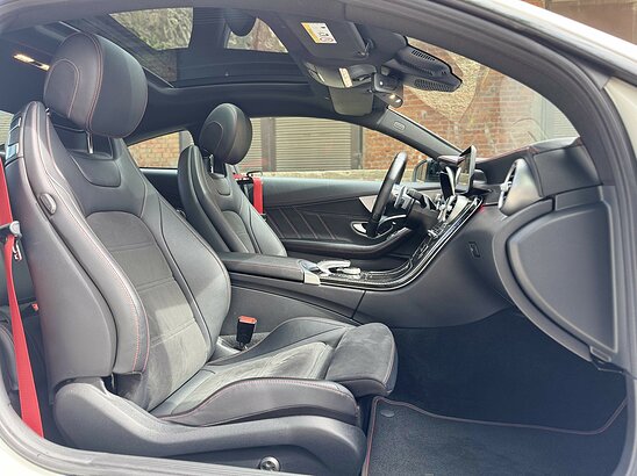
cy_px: 238
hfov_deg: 71.6
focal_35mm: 24
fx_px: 441
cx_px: 318
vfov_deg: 56.7
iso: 50
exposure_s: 1/125
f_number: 1.78
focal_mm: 6.76
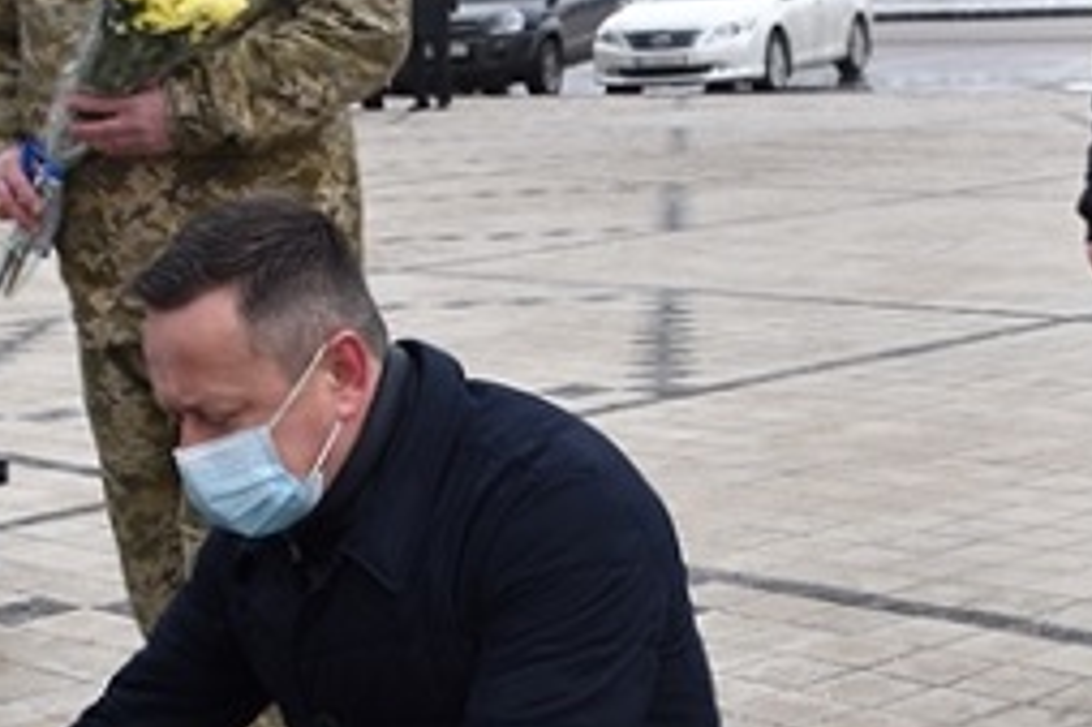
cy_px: 609
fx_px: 2971
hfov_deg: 20.8
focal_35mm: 98
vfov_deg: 13.9
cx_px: 574
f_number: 8
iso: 200
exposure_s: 1/250
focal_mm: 22
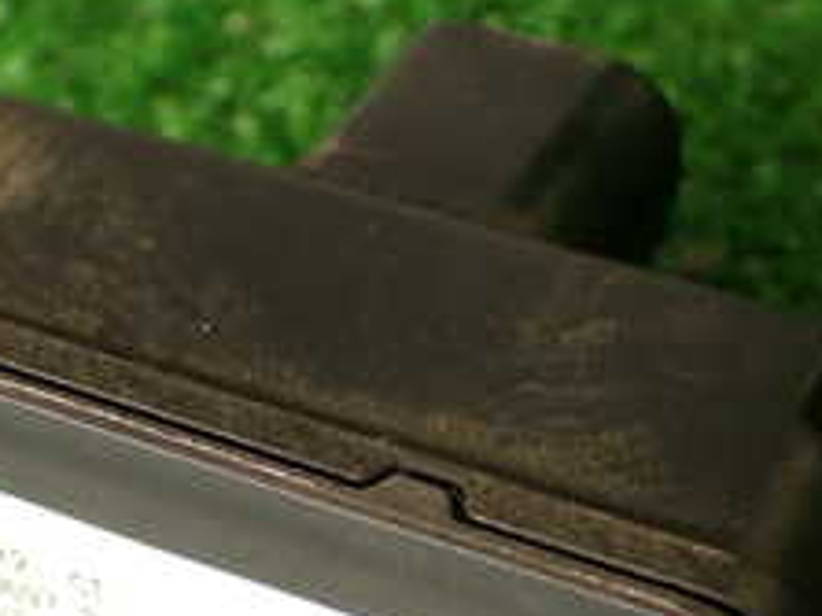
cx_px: 413
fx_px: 2041
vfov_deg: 16.9
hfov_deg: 22.8
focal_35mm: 86
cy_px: 553
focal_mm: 5.79
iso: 160
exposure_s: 1/60
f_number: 2.4
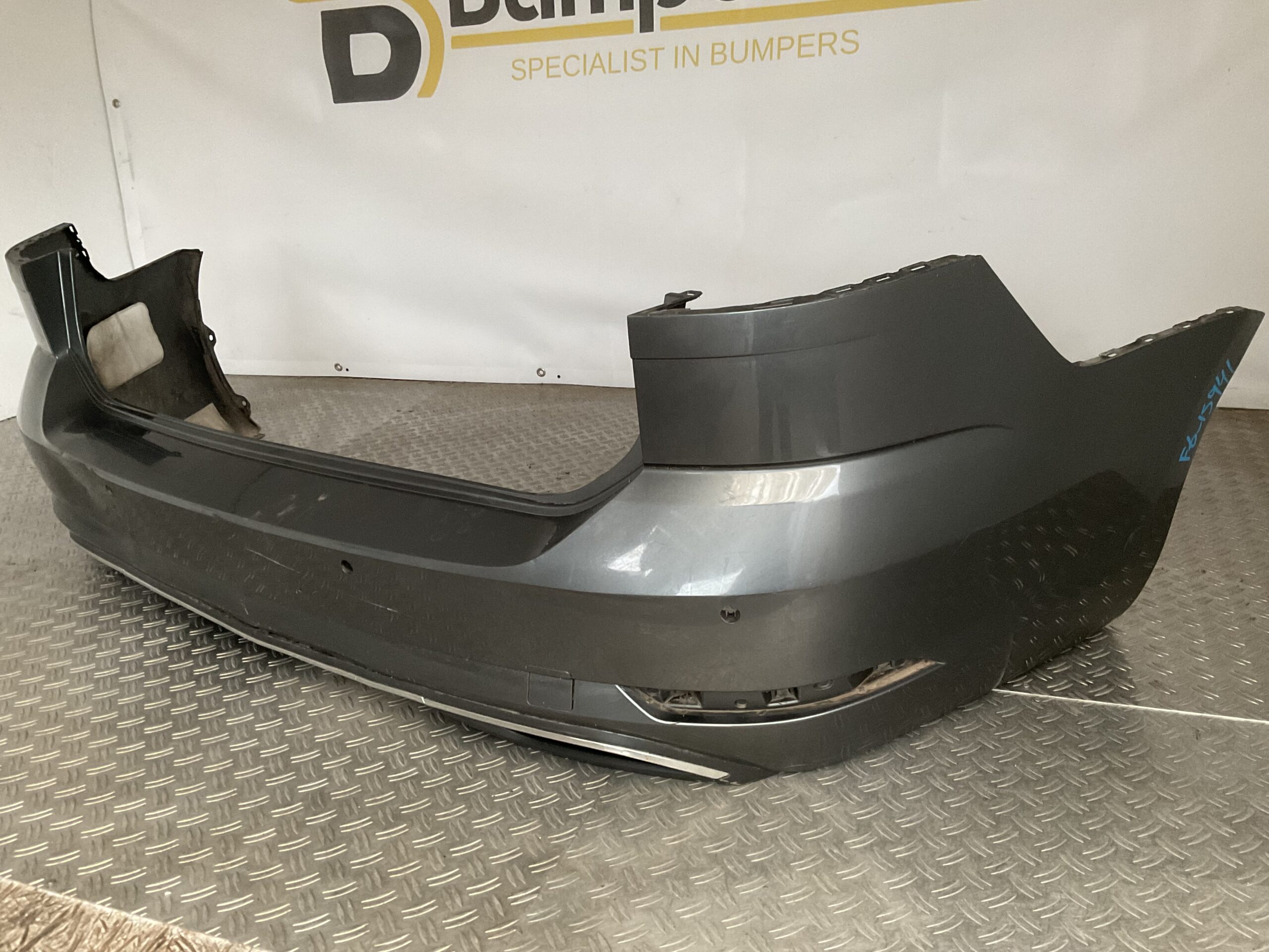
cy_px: 476
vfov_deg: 48.2
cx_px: 634
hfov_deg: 61.7
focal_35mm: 29
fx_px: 1063
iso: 250
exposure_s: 1/60
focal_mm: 3
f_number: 1.8
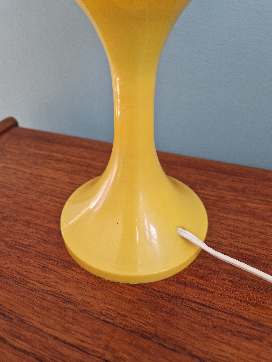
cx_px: 136
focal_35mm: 23
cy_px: 181
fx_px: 241
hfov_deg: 58.9
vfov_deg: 73.9
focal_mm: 5.4
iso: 50
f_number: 1.8
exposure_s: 1/262
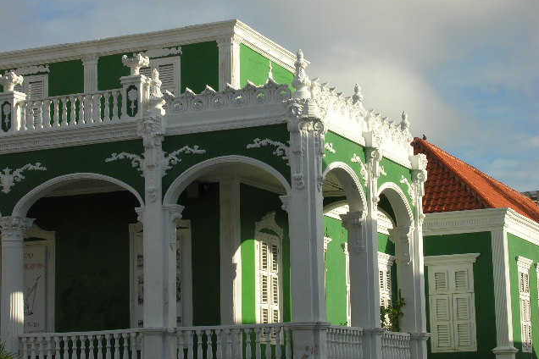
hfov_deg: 22.9
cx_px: 270
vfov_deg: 15.4
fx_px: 1332
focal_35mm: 89
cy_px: 157
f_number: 7.7
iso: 50
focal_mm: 21.6
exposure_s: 1/141
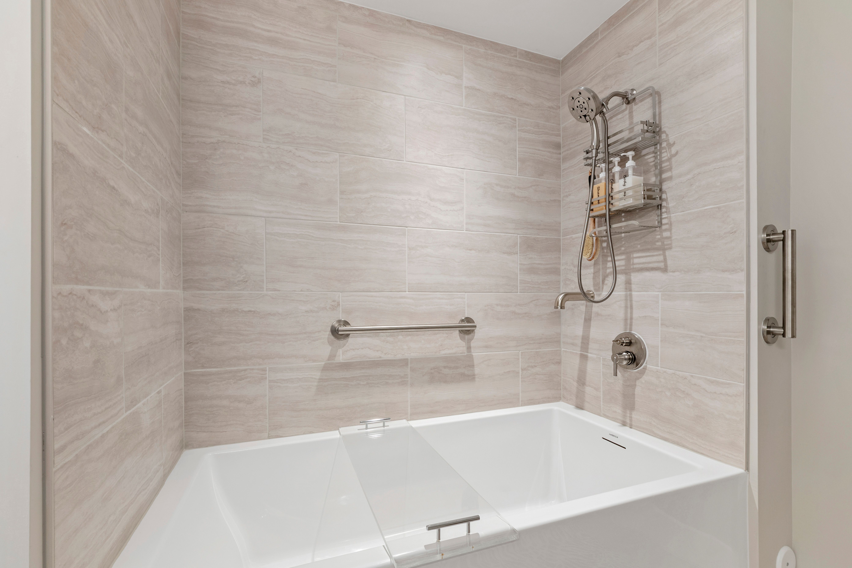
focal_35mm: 15
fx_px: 355
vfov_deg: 77.3
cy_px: 284
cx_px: 426
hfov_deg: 100.4
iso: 100
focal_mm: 10
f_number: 8
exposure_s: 1/3
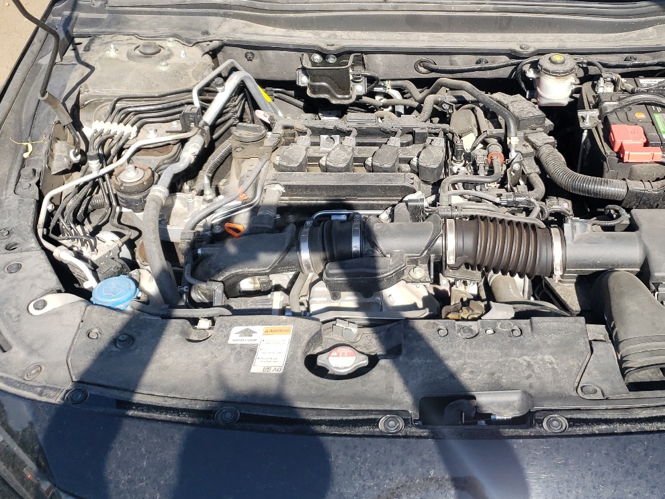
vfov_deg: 34.0
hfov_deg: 44.0
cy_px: 164
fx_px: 807
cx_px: 457
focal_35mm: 42
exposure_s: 1/1667
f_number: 1.5
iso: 50
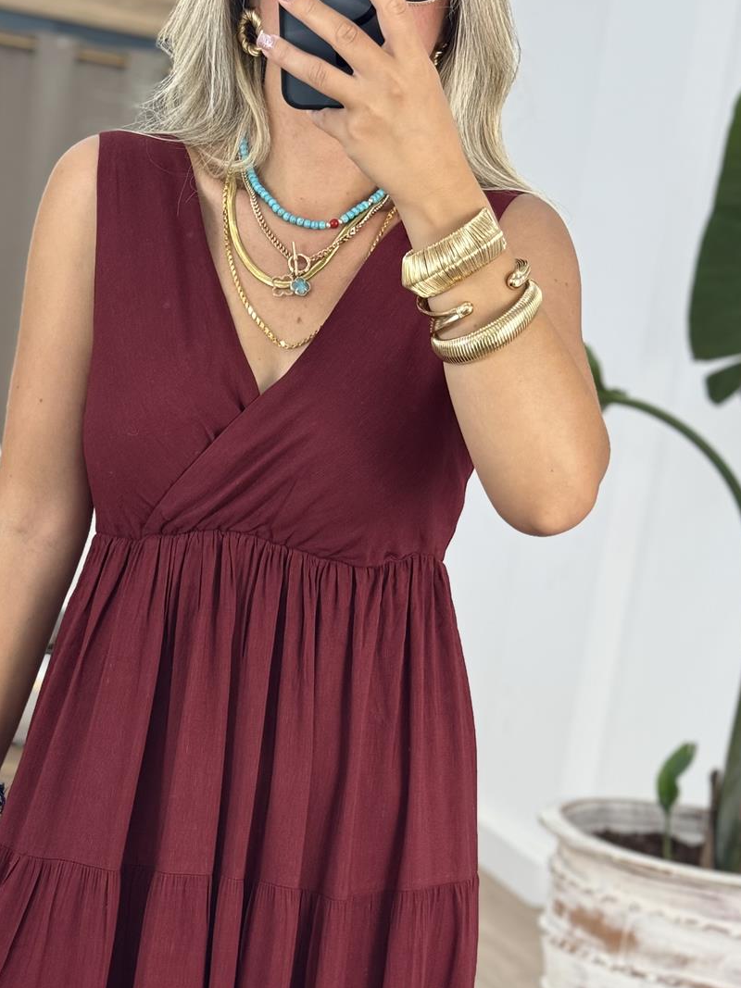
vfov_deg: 26.8
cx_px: 228
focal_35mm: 72
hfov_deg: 20.3
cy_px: 716
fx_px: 2055
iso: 80
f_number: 1.78
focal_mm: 6.76
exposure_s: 1/100
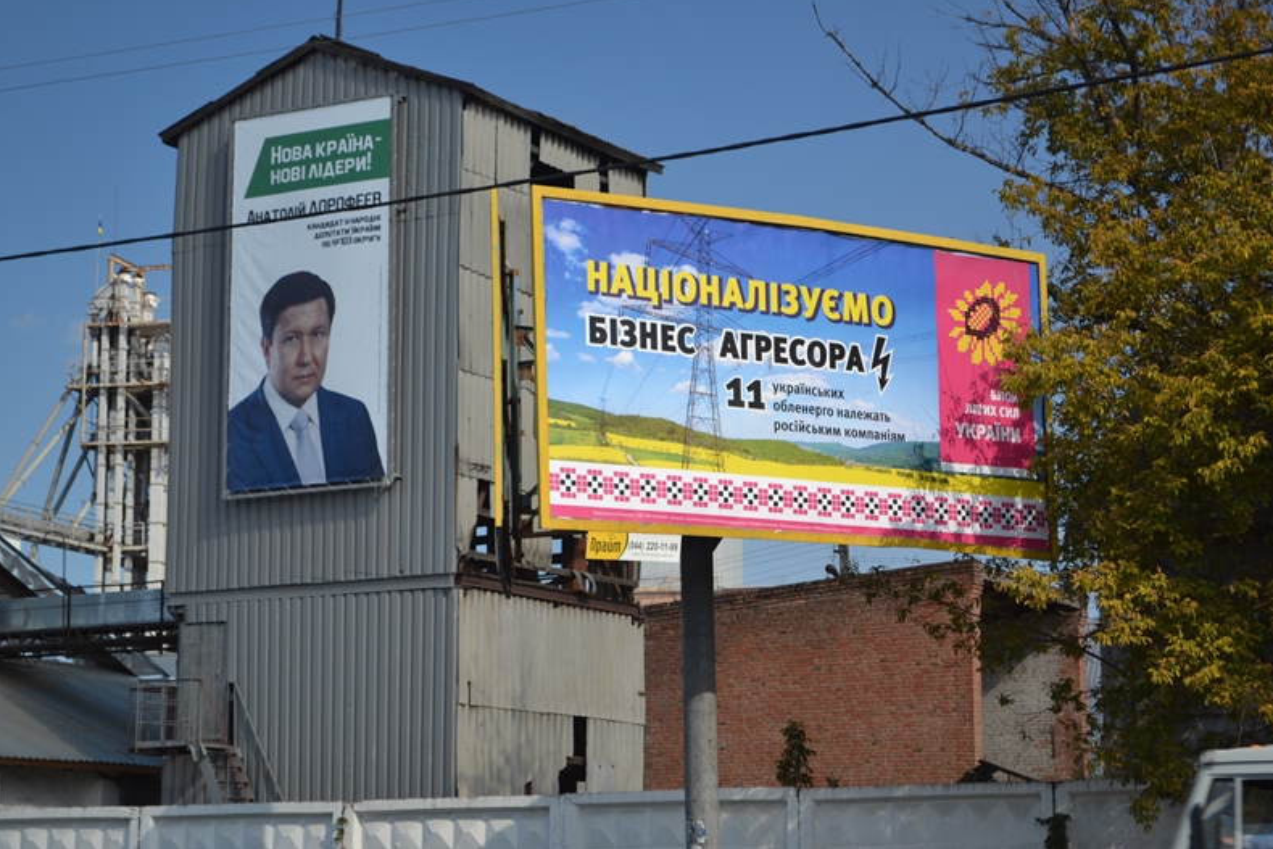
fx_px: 2953
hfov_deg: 24.3
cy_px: 421
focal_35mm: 84
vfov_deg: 16.4
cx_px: 640
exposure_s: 1/125
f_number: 5.6
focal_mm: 55
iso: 100
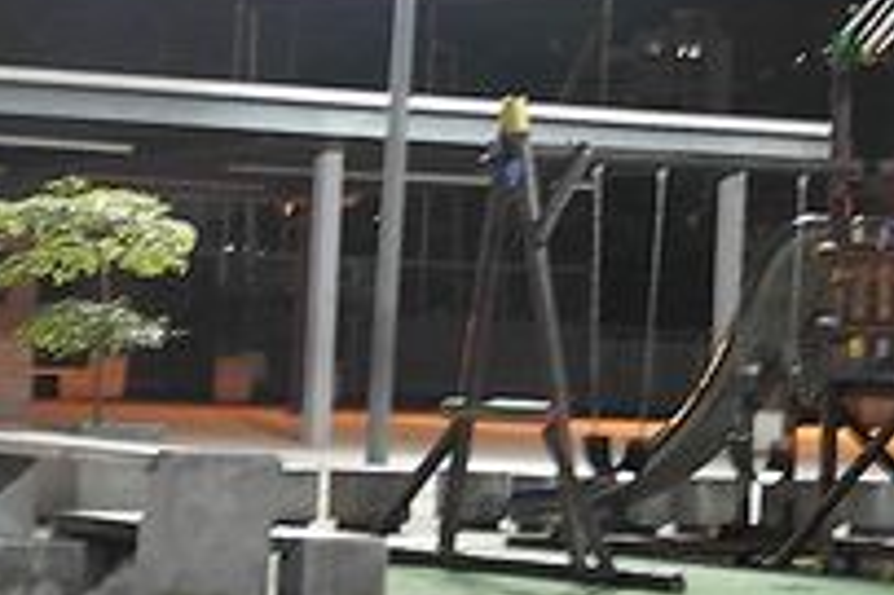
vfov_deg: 6.8
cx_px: 810
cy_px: -31
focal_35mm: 202
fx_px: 5012
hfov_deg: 10.1
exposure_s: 1/2
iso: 400
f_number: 3.5
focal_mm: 20
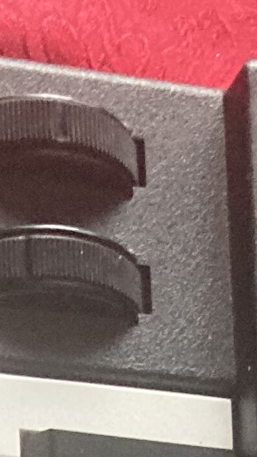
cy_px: 1222
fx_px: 2084
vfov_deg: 10.2
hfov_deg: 7.0
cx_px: 314
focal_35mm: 172
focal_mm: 3.99
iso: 400
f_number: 1.8
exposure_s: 1/39
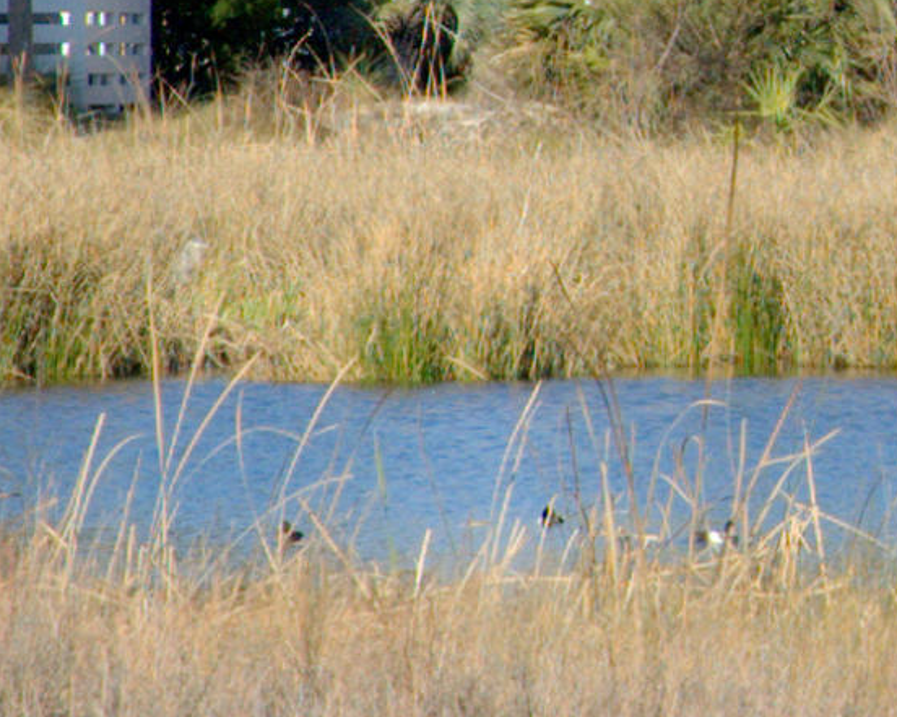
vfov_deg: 2.9
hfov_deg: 3.6
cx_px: 1355
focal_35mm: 535
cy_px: -215
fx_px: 14196
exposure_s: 1/500
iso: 200
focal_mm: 70
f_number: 11
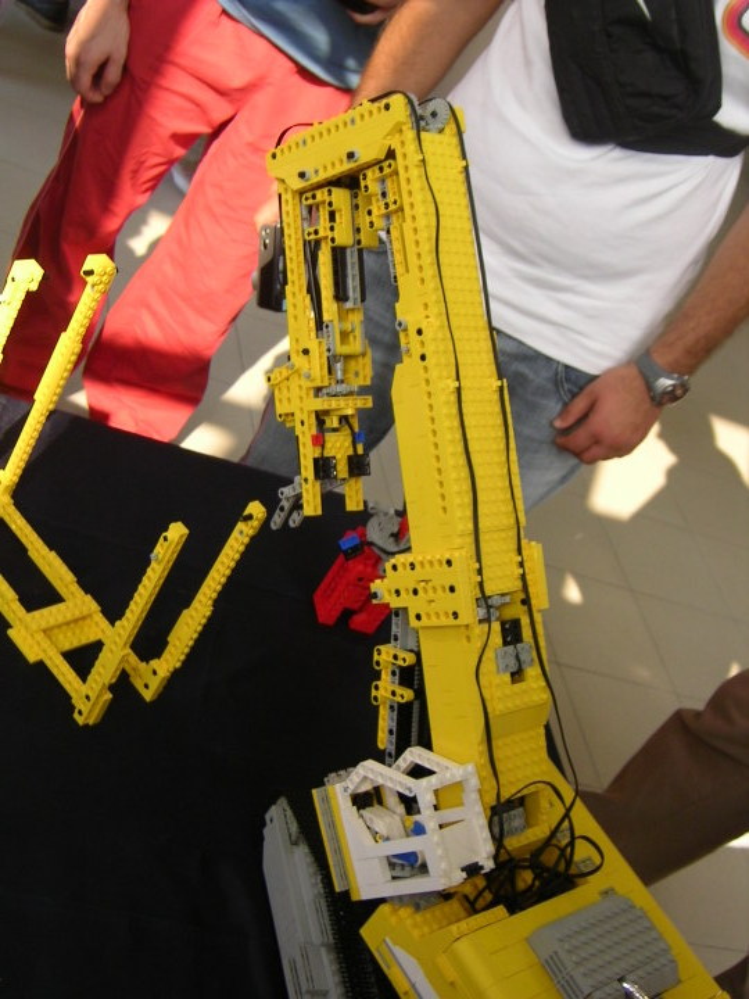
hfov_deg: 32.2
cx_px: 374
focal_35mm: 45
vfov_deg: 42.1
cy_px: 500
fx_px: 1298
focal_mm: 7
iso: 65
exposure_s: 1/63.8
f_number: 3.3
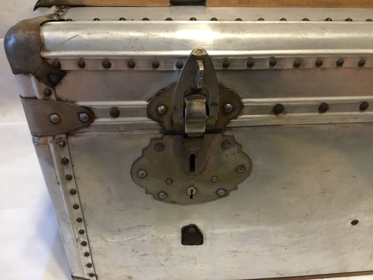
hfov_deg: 58.4
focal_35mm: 31
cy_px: 140
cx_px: 186
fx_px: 334
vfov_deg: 45.4
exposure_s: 1/17
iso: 400
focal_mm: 3.3
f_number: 2.4
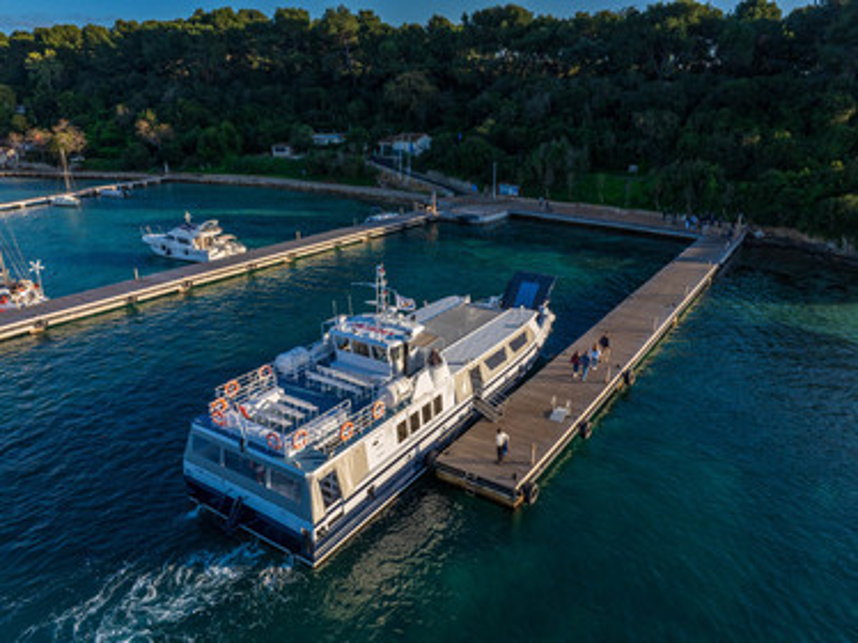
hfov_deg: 71.6
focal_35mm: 24
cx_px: 429
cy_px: 322
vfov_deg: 56.8
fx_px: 594
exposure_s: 1/160
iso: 100
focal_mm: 12.3
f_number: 9
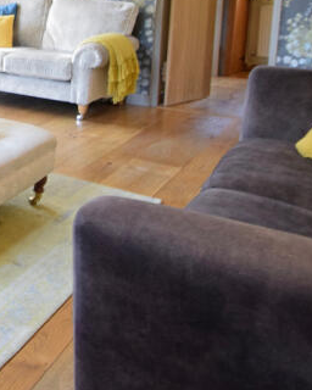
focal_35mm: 45
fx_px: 519
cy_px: 47
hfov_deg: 28.9
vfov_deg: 38.6
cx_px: -63
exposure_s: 1/15
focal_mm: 10
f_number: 4.5
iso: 2000
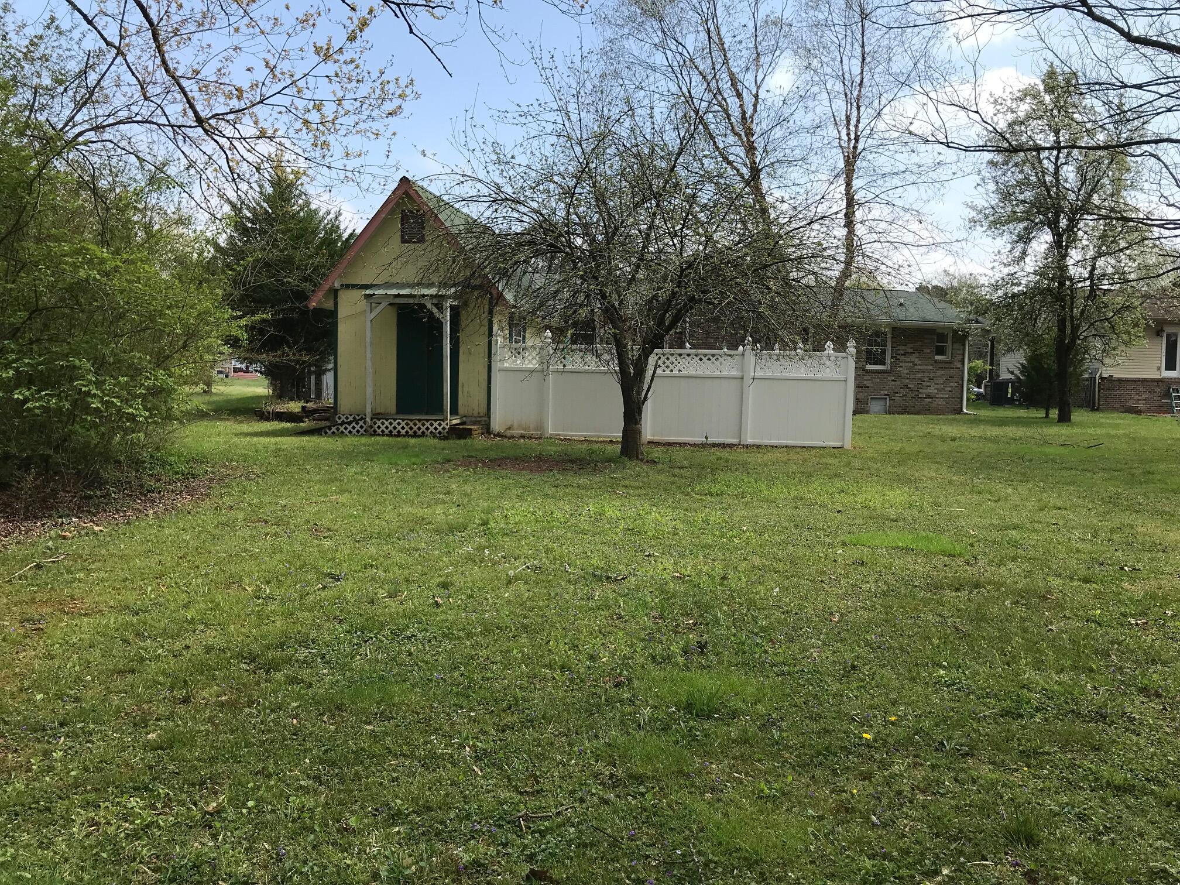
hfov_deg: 63.4
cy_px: 442
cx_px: 590
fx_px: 954
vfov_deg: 49.7
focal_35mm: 28
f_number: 1.8
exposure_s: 1/1880
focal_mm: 3.99
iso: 20
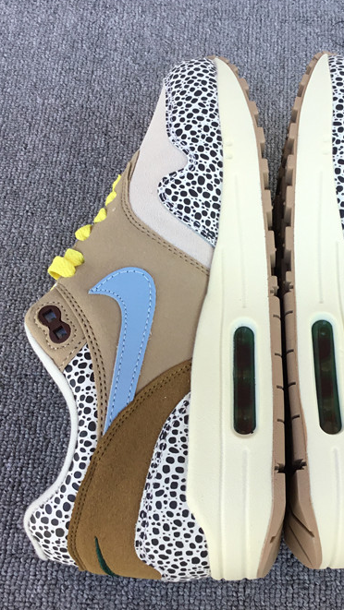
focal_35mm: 46
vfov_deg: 44.6
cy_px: 305
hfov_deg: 25.7
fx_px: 746
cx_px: 251
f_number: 2.4
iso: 25
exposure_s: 1/155
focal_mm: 3.3
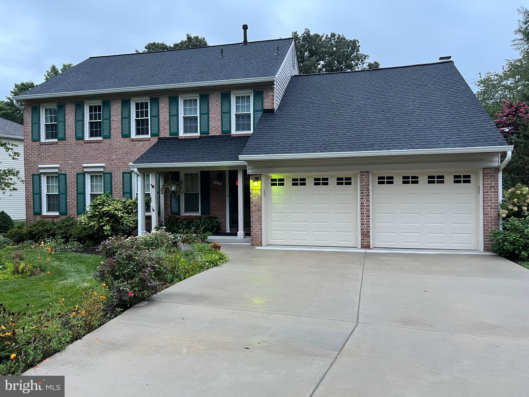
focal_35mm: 26
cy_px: 198
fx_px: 397
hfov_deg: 67.3
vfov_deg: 53.1
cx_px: 264
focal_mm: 5.7
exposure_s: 1/60
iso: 250
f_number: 1.5
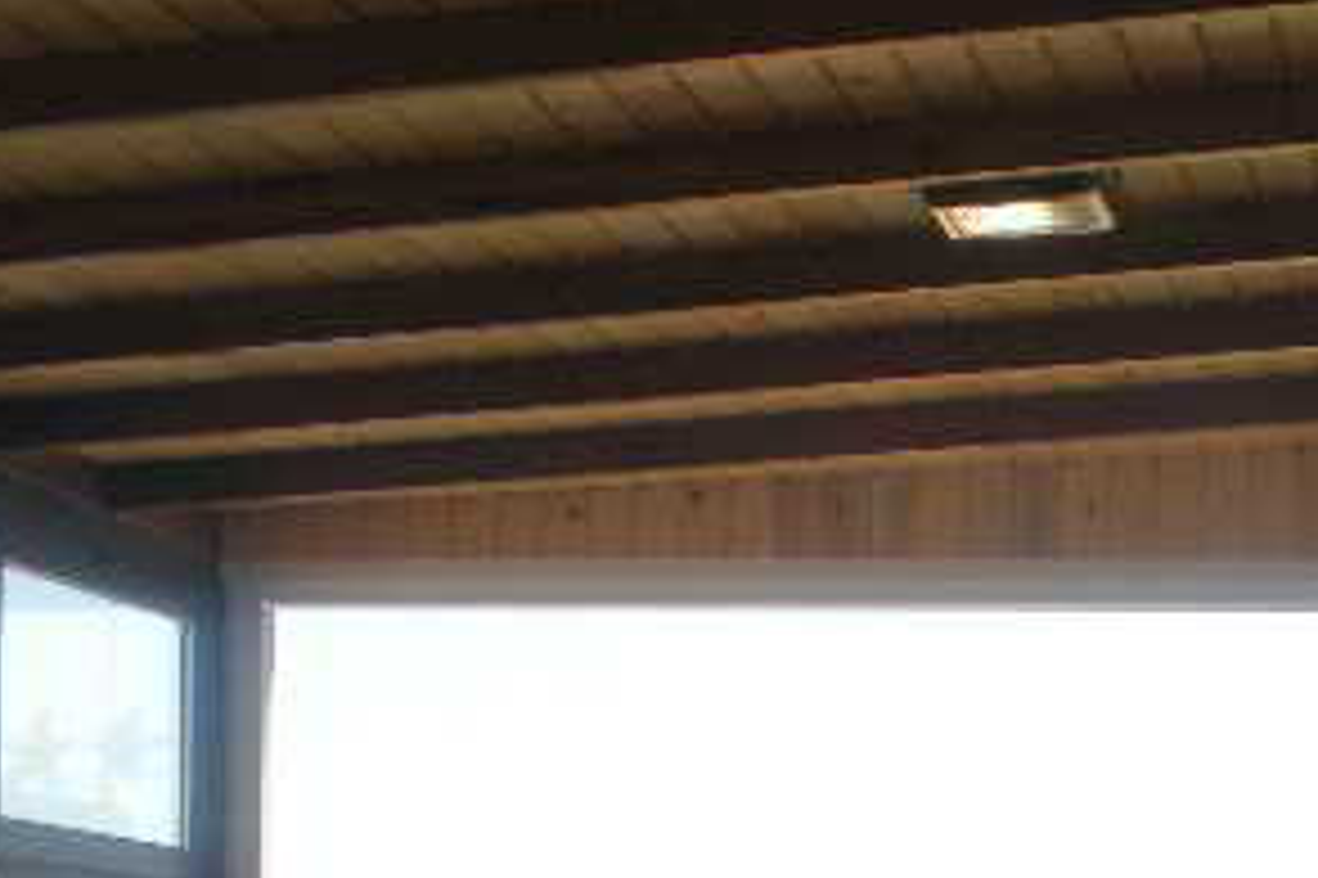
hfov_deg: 18.9
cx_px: 837
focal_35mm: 108
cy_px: 1265
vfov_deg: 12.1
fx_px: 3952
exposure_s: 1/289
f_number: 4.6
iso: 89
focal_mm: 6.3
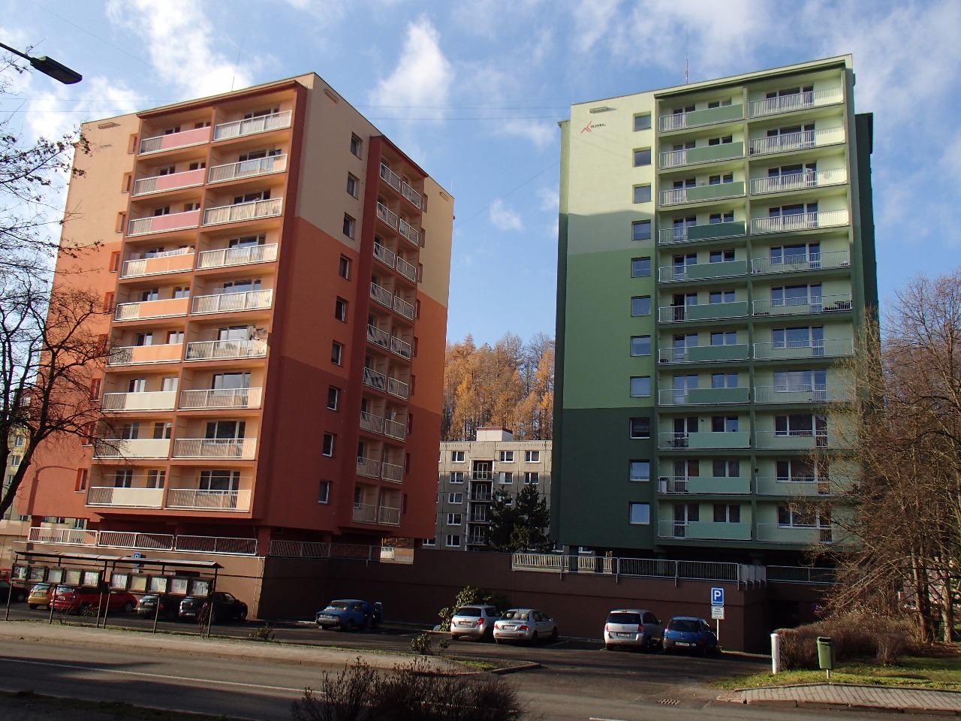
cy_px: 360
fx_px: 833
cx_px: 480
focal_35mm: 30
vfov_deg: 46.8
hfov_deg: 60.0
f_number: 4.1
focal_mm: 5.4
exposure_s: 1/640
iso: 100
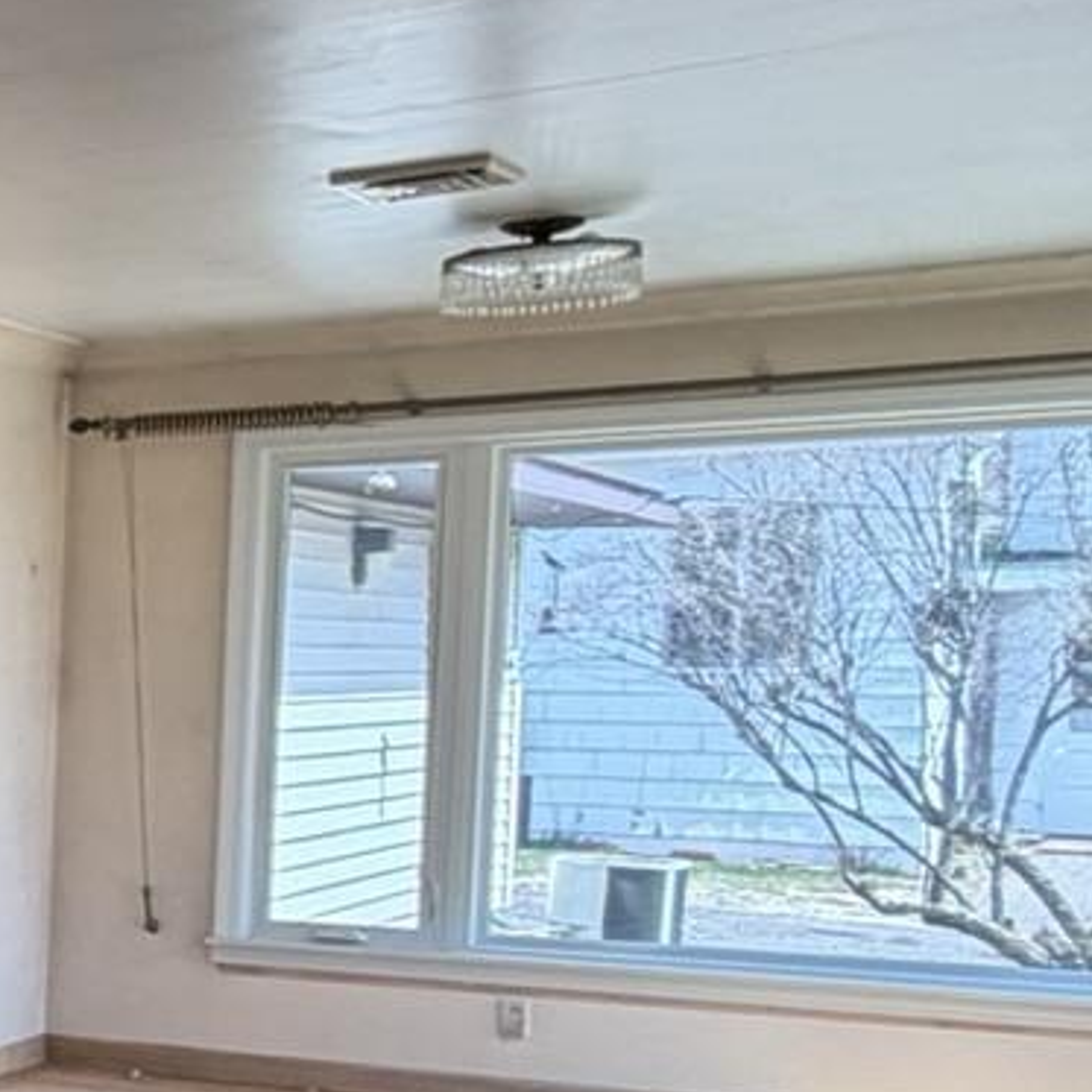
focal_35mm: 68
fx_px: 2427
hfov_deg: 15.9
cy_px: 823
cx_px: -1388
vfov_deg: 25.1
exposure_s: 1/121
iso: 50
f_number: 2.2
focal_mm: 2.22
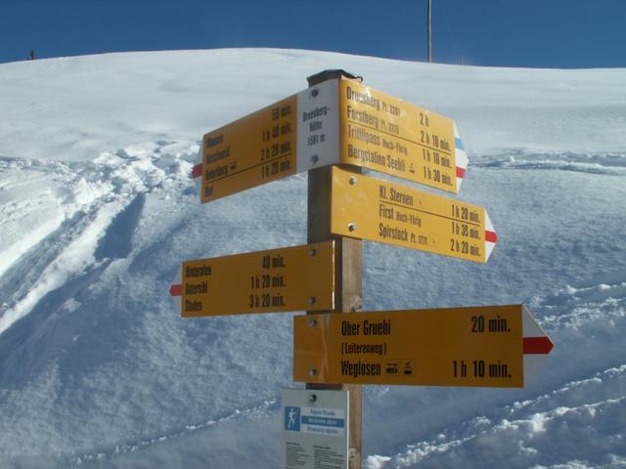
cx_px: 313
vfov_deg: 35.1
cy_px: 234
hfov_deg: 45.8
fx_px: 741
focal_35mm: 41
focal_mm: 6.78
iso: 50
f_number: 8
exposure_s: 1/320
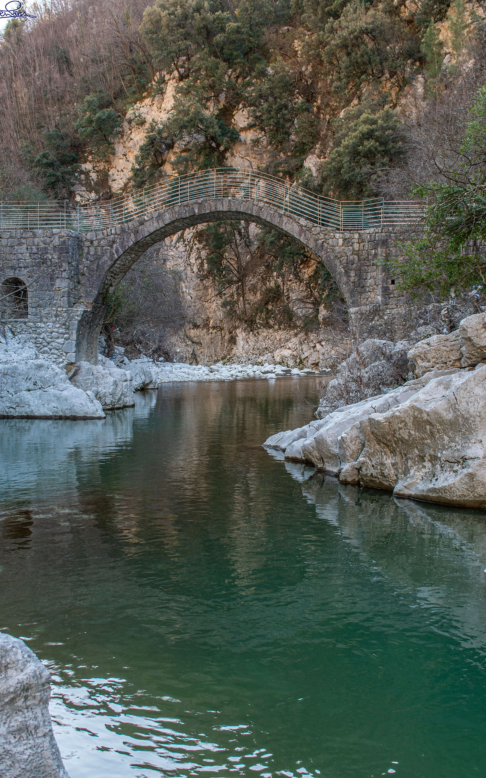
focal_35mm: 46
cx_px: 232
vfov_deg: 43.5
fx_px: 975
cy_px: 389
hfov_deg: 28.0
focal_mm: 30
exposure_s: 1/100
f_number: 5.6
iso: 320
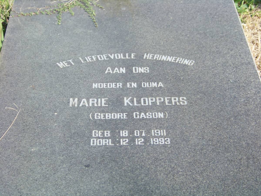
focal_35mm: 96
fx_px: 724
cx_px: 130
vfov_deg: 15.4
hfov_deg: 20.4
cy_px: 98
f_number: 3.2
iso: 64
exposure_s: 1/250
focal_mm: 16.2
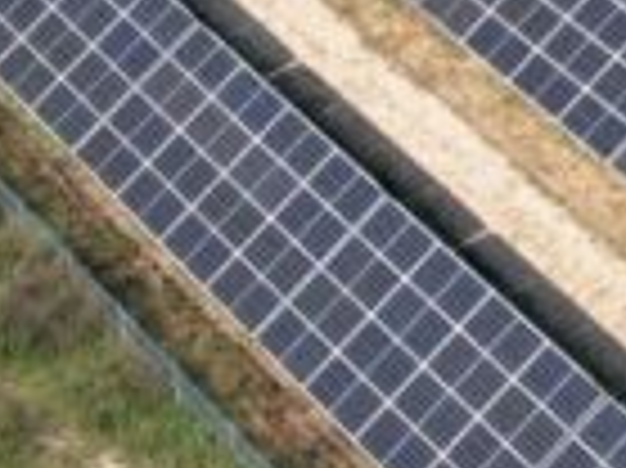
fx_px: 3216
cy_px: -198
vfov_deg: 8.2
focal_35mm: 178
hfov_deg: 10.7
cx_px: 923
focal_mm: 8.38
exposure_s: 1/1250
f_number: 2.8
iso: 110
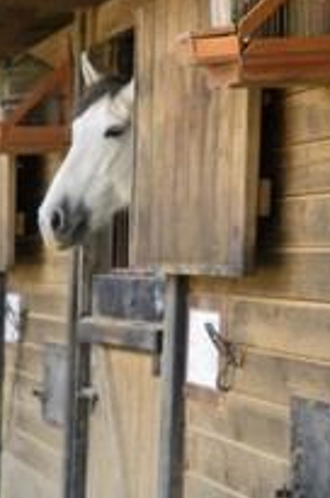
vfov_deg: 17.2
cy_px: 177
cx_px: 291
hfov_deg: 11.4
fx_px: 1642
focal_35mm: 119
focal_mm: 58
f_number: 5
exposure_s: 1/160
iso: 200
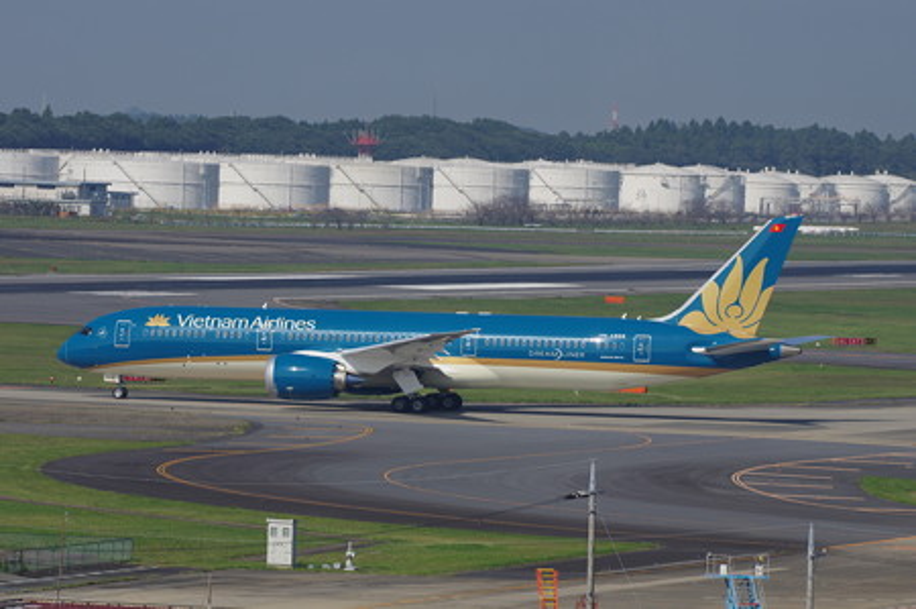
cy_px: 304
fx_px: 7625
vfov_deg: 4.6
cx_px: 458
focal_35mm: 300
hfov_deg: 6.9
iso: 200
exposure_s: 1/640
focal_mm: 200
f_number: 8
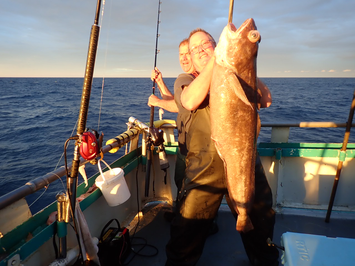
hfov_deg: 69.4
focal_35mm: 25
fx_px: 256
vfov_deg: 54.9
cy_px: 133
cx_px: 178
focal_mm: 4.5
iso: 100
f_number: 2
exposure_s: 1/100
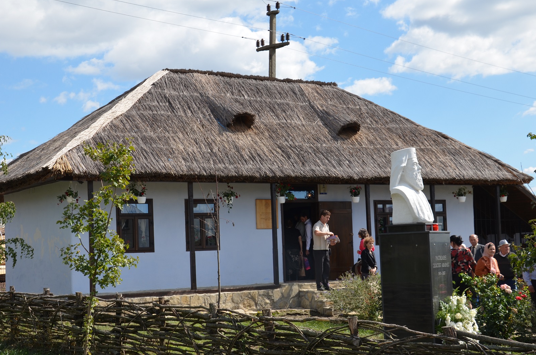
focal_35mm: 58
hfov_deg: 34.5
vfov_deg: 23.3
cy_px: 199
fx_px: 862
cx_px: 254
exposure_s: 1/250
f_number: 8
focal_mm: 34
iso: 125
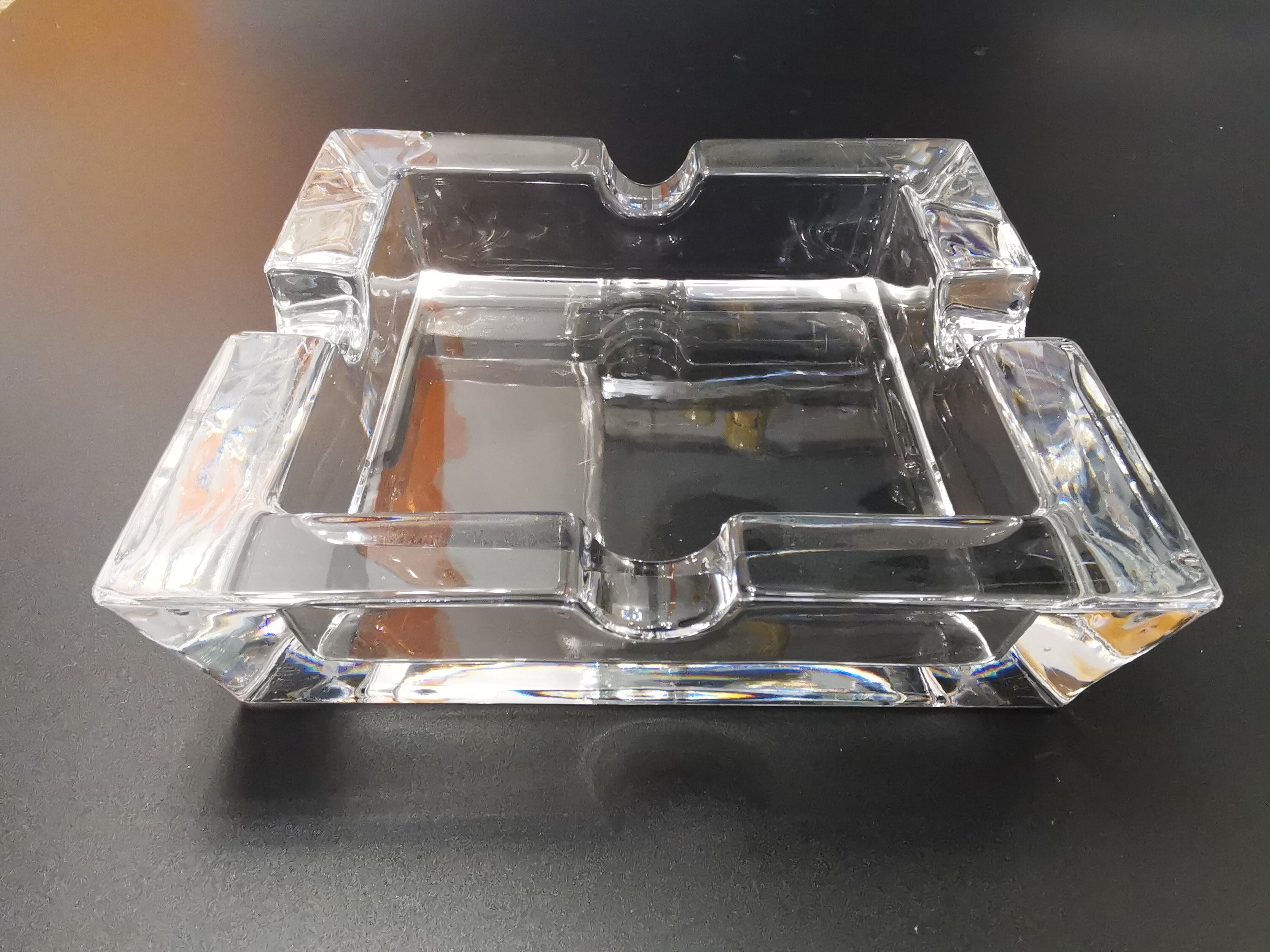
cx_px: 635
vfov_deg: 51.4
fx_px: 991
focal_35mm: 27
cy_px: 476
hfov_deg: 65.3
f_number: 2.2
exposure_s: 1/25
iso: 320
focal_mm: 2.26
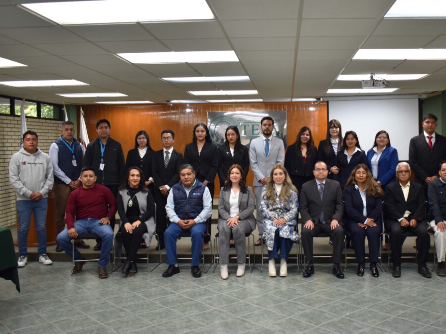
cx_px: 250
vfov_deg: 42.9
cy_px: 167
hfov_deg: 55.2
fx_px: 425
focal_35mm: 33
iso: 560
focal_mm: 20
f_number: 4
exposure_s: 1/60
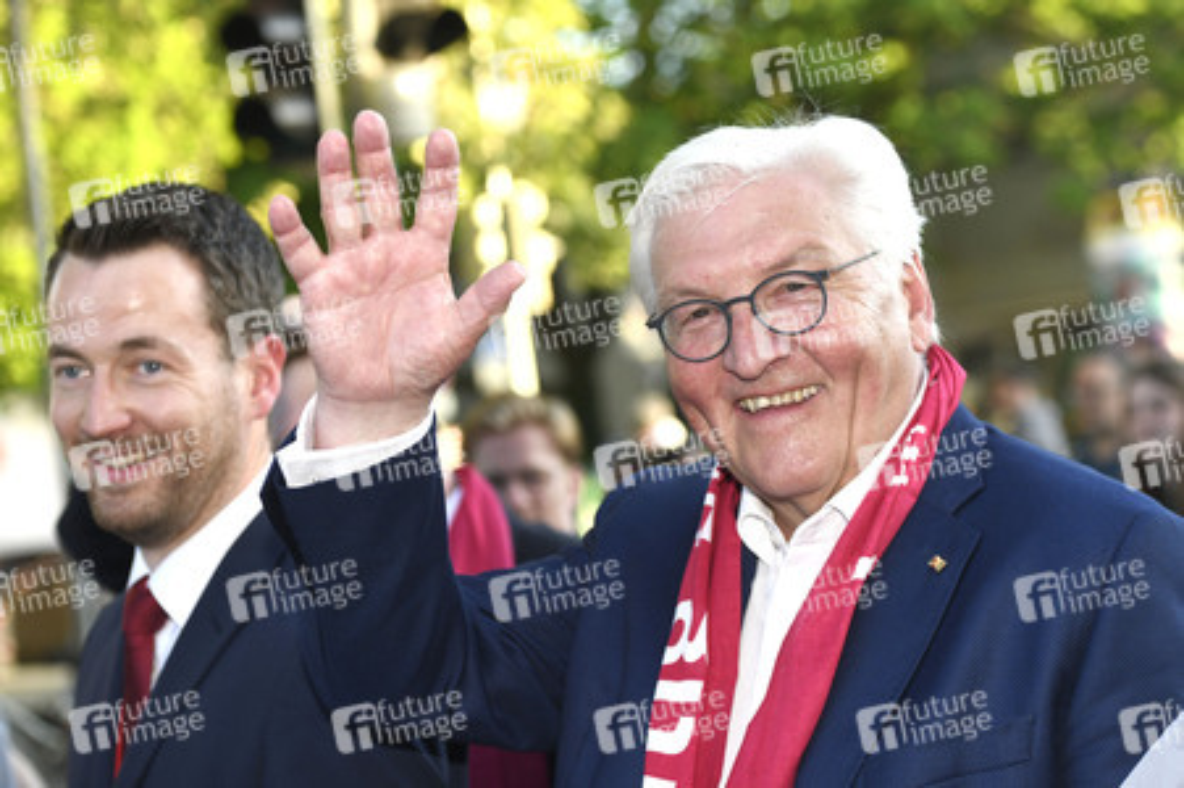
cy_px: 394
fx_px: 2300
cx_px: 592
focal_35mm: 70
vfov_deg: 19.4
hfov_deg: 28.9
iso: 1250
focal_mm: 70
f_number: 4.5
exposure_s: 1/1000
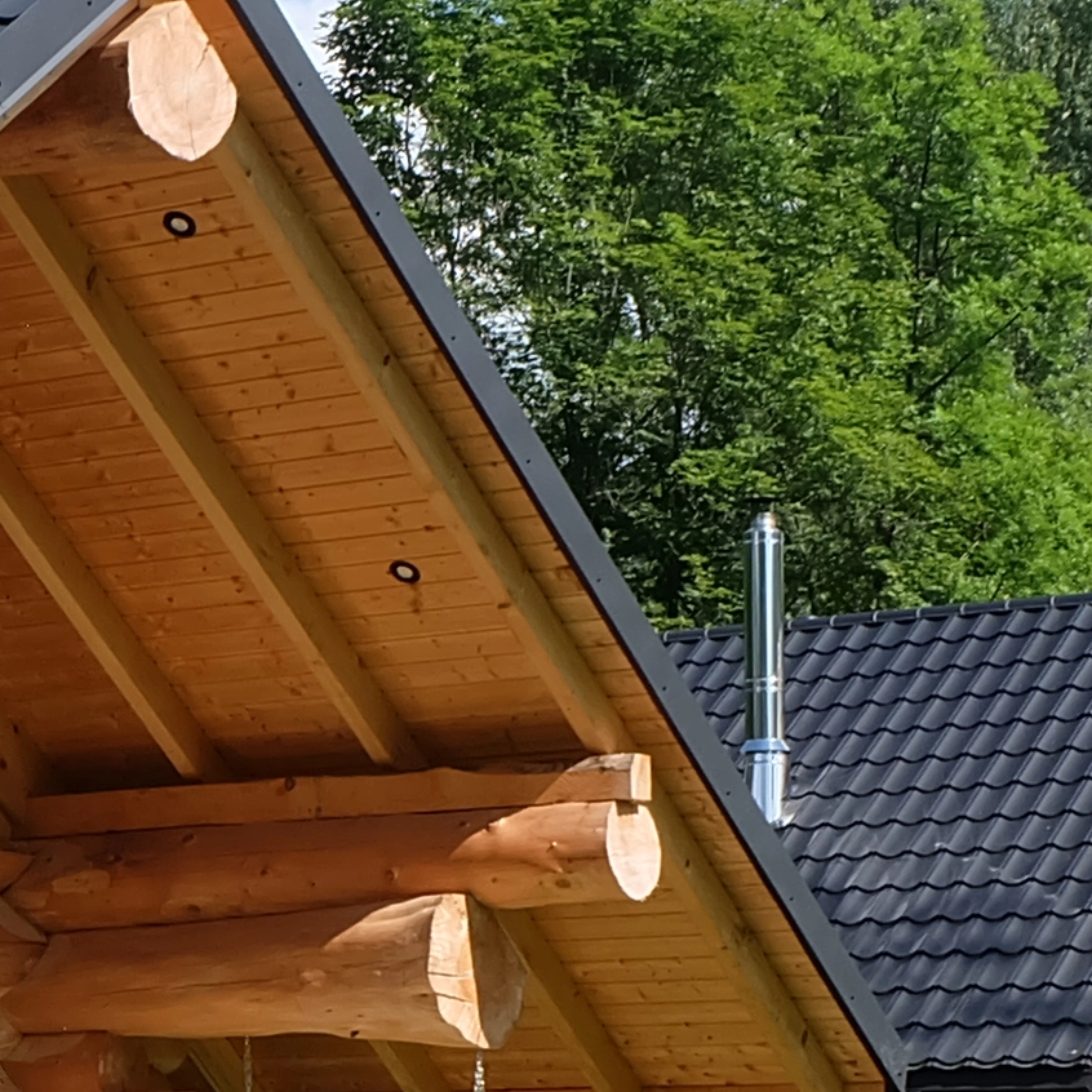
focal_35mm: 118
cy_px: 929
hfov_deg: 14.1
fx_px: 4211
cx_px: -396
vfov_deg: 14.7
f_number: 10
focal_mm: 16
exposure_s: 1/300
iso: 400
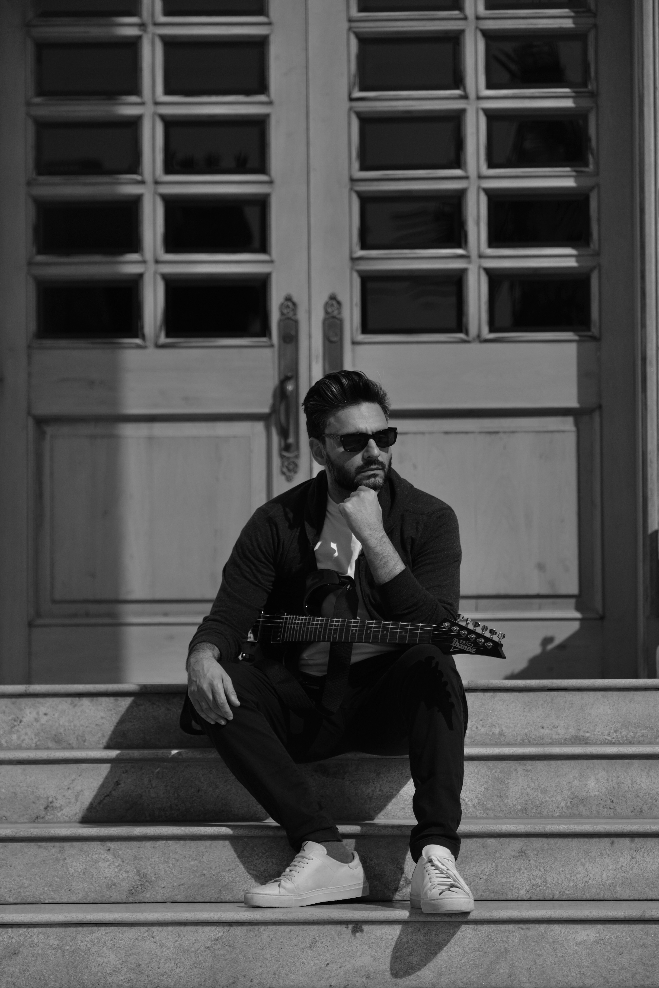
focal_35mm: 126
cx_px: 330
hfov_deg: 10.9
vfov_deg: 16.3
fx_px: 3459
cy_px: 494
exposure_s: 1/8000
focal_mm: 83.8
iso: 160
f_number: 2.8
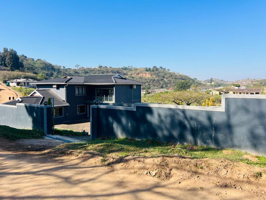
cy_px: 100
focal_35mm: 26
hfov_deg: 67.3
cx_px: 133
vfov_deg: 53.1
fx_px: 200
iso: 50
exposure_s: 1/2632
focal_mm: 5.7
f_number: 1.5
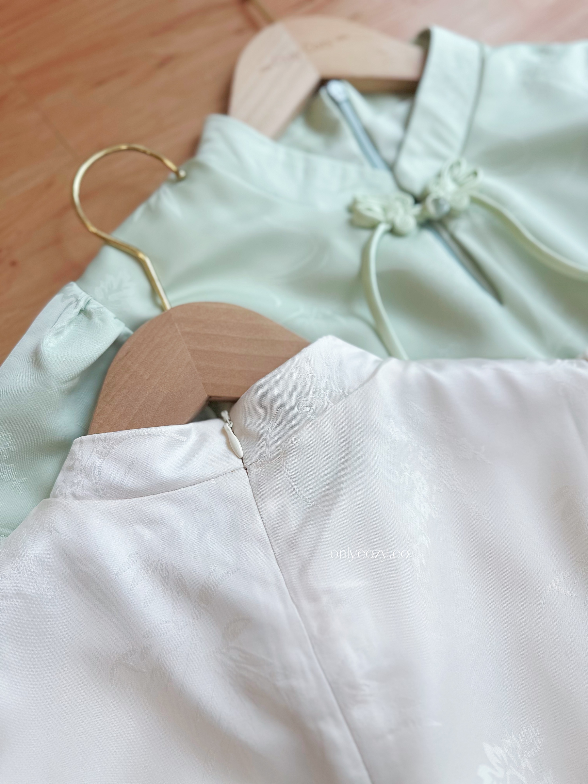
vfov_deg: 71.6
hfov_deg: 56.8
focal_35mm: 24
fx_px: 544
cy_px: 392
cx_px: 294
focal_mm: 6.86
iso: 64
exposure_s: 1/160
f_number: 1.78
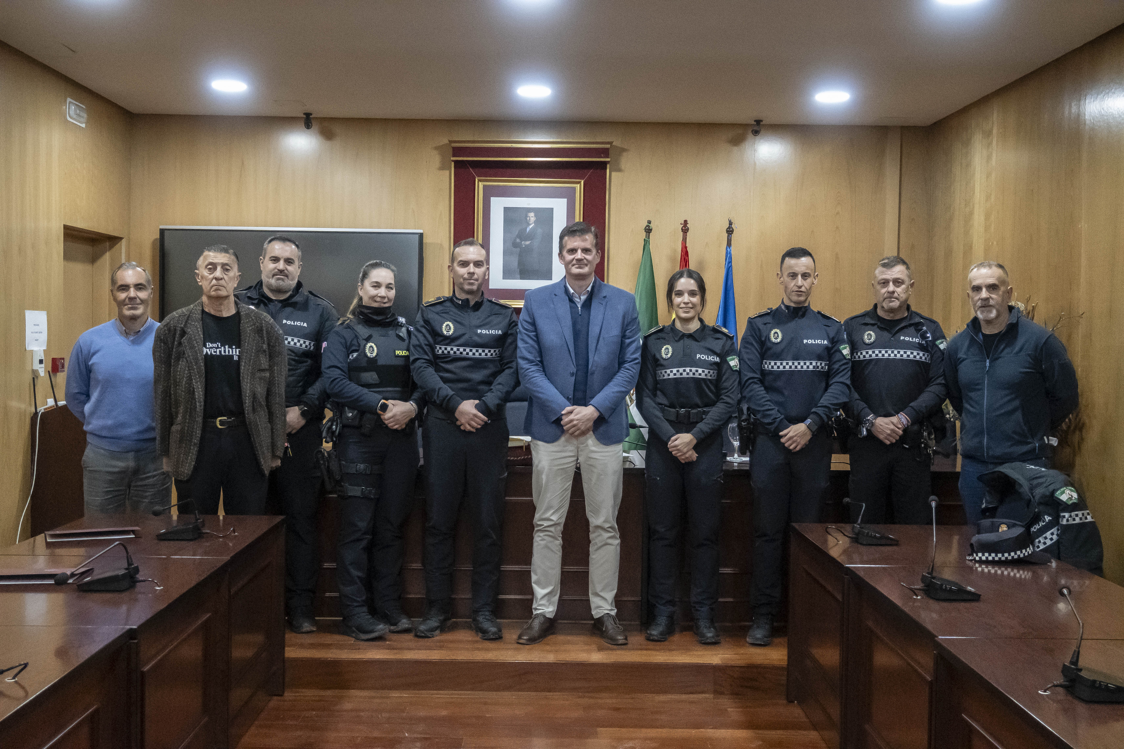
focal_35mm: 39
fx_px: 1218
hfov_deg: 49.6
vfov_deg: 34.2
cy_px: 374
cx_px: 562
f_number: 4.5
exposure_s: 1/250
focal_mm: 26
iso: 10000
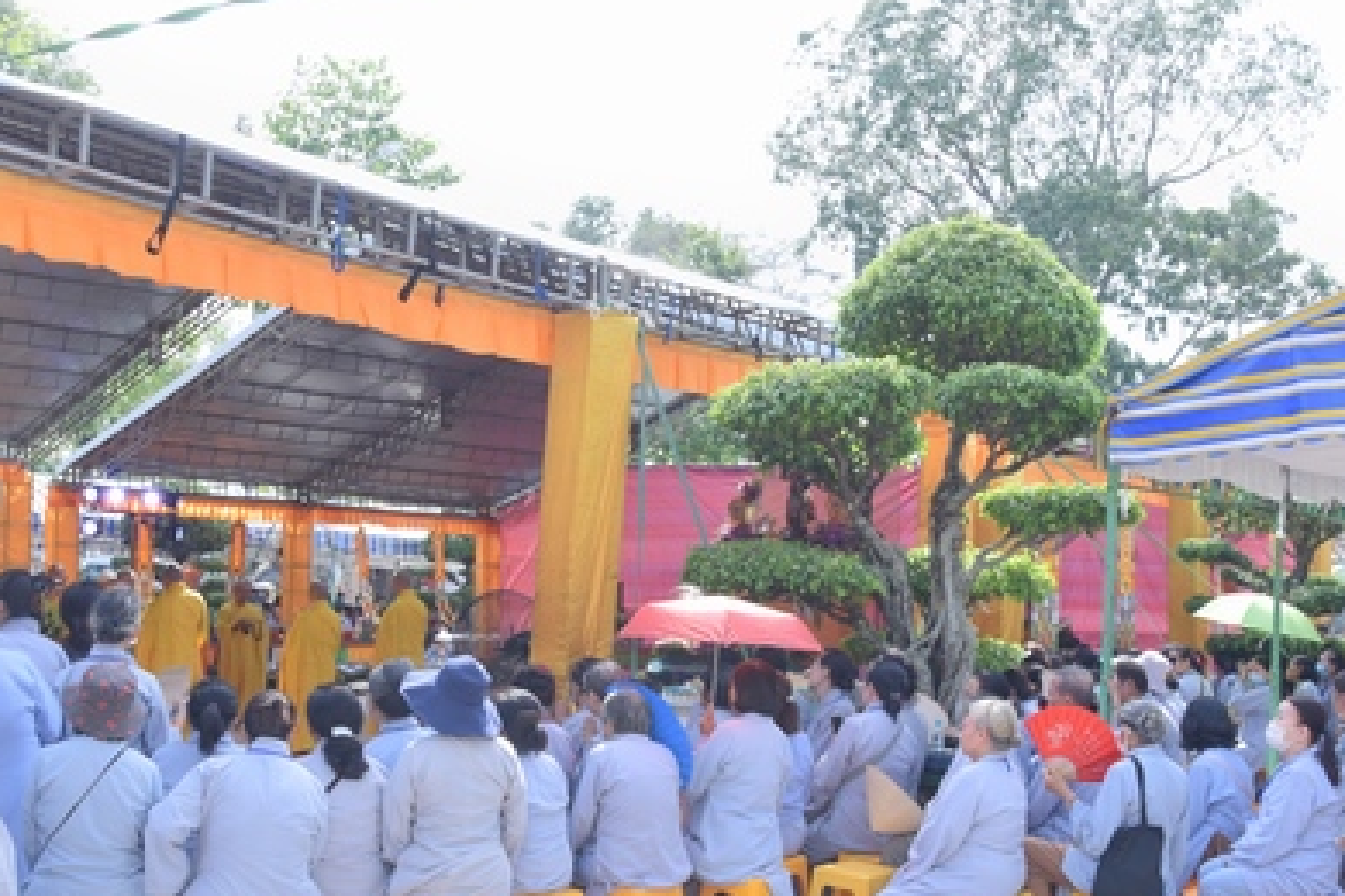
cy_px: 538
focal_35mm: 40
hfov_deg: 48.5
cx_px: 676
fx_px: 1494
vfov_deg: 33.3
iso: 160
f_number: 7.1
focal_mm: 24
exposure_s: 1/125
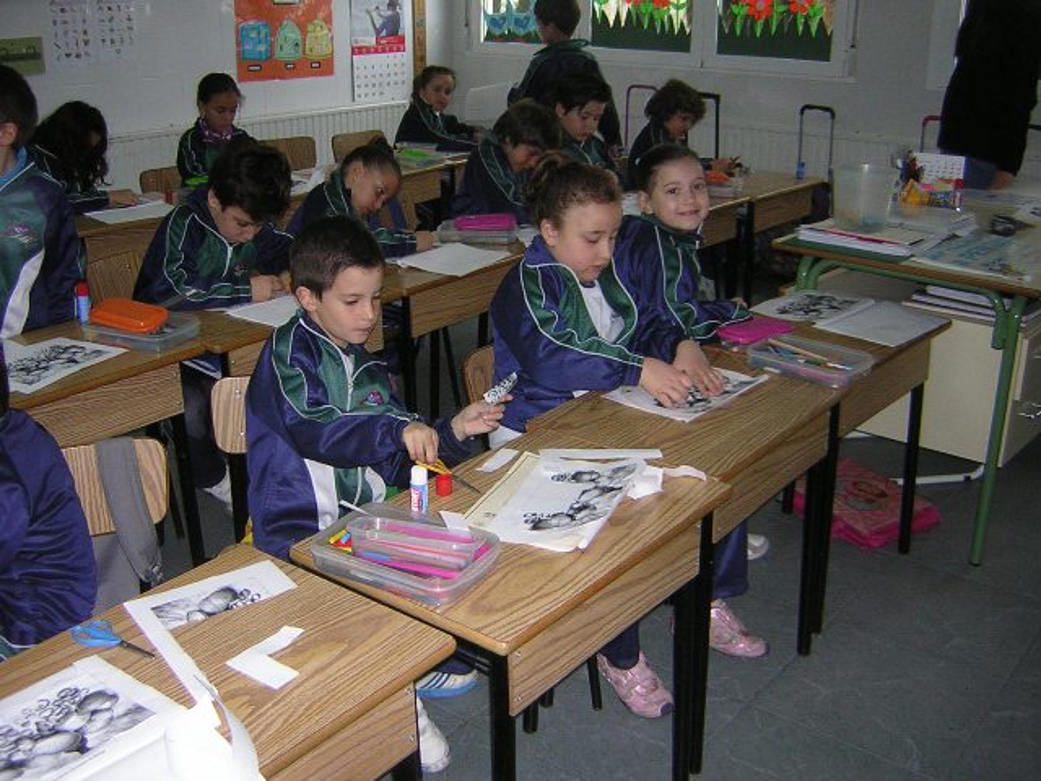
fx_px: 1083
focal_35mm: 36
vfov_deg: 39.7
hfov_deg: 51.4
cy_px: 390
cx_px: 520
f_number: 2.6
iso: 70
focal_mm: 4.7
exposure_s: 1/60.1
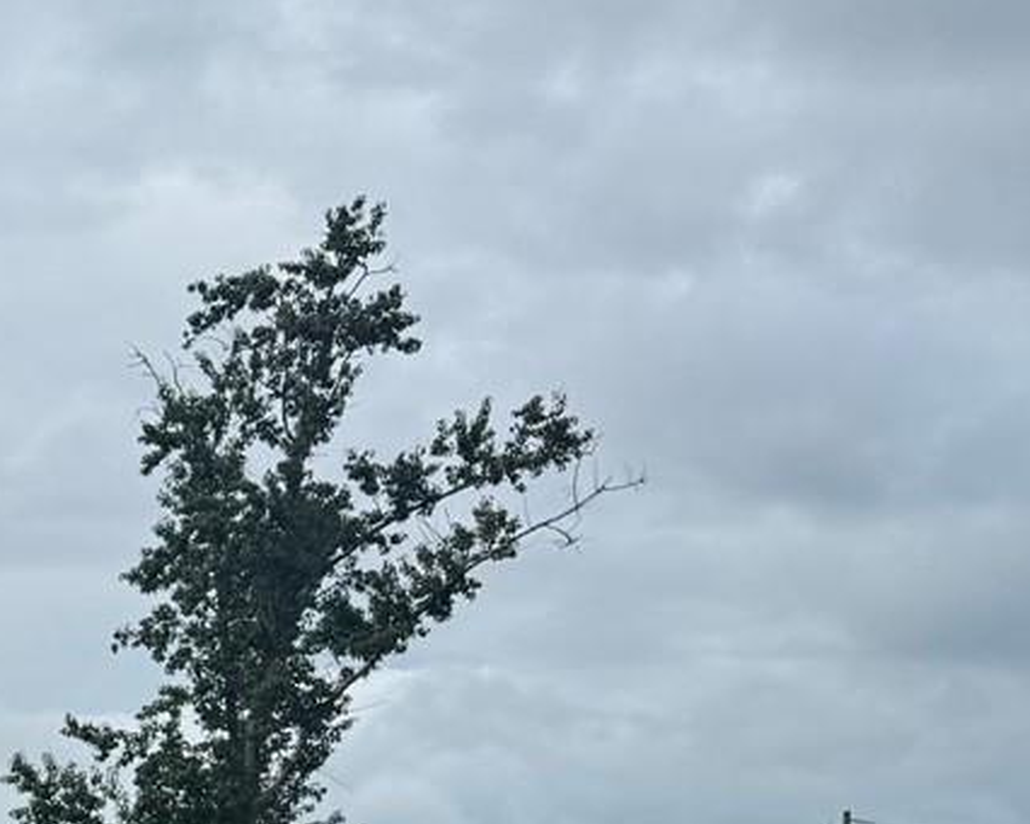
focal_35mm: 88
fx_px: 2683
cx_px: -672
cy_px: 1075
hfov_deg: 18.3
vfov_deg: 16.5
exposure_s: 1/3802
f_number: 1.78
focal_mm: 6.76
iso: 80
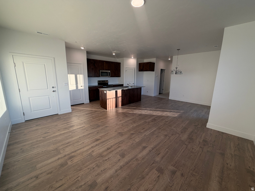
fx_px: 103
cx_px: 128
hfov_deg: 102.1
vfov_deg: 85.7
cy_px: 96
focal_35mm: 14
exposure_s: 1/131
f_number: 2.2
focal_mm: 2.22
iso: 40
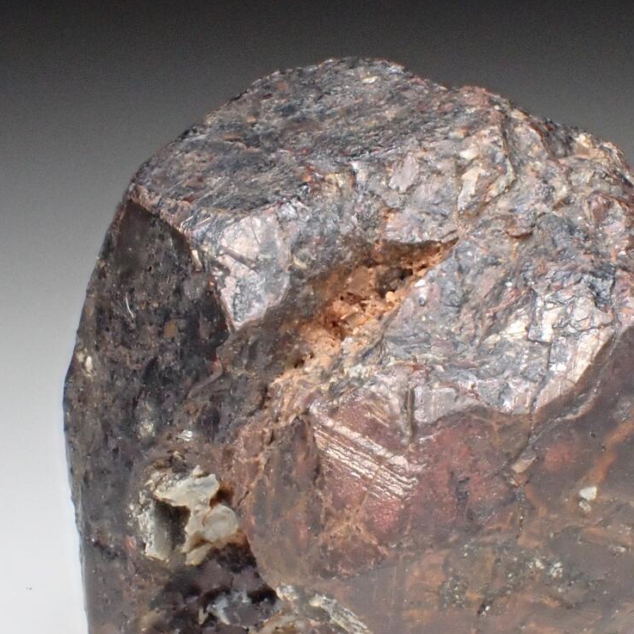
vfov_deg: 11.6
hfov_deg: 11.6
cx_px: 356
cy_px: 360
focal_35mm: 150
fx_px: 3108
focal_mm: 18
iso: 800
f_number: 6.3
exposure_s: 1/320
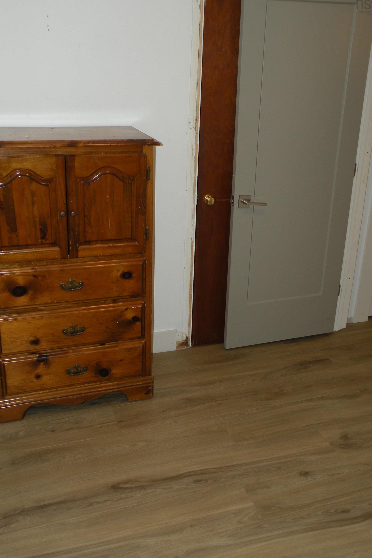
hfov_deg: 37.9
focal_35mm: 35
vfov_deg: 54.4
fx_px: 542
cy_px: 276
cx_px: 185
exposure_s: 1/30
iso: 64
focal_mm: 5.8
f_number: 3.2
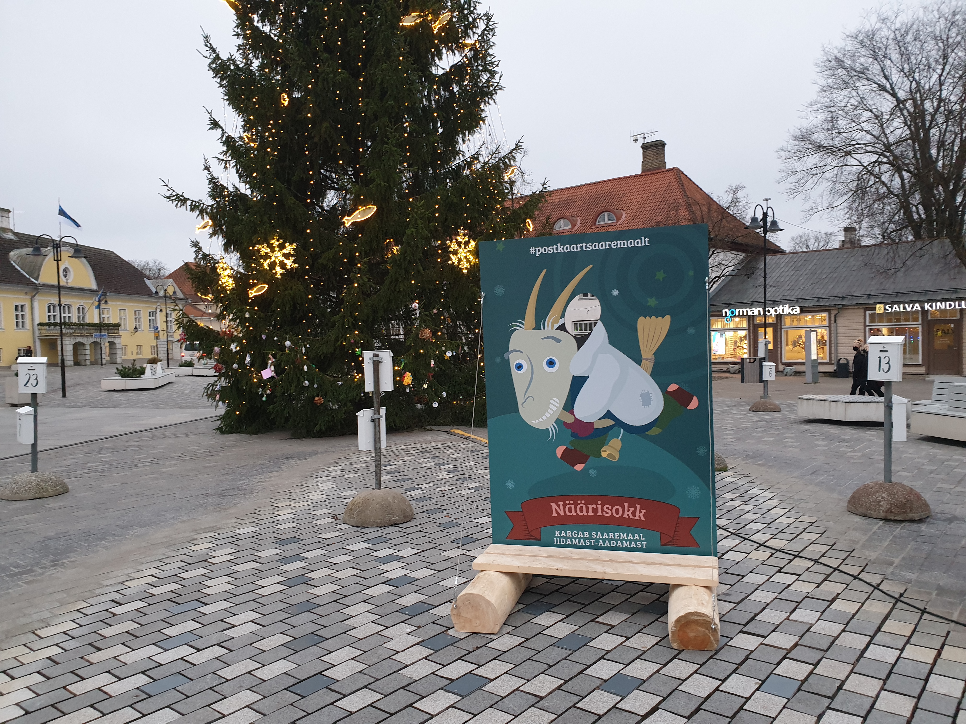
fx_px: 726
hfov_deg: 67.3
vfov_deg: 53.1
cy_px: 362
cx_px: 483
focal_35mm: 26
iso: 200
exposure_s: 1/50
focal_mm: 4.3
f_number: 2.4
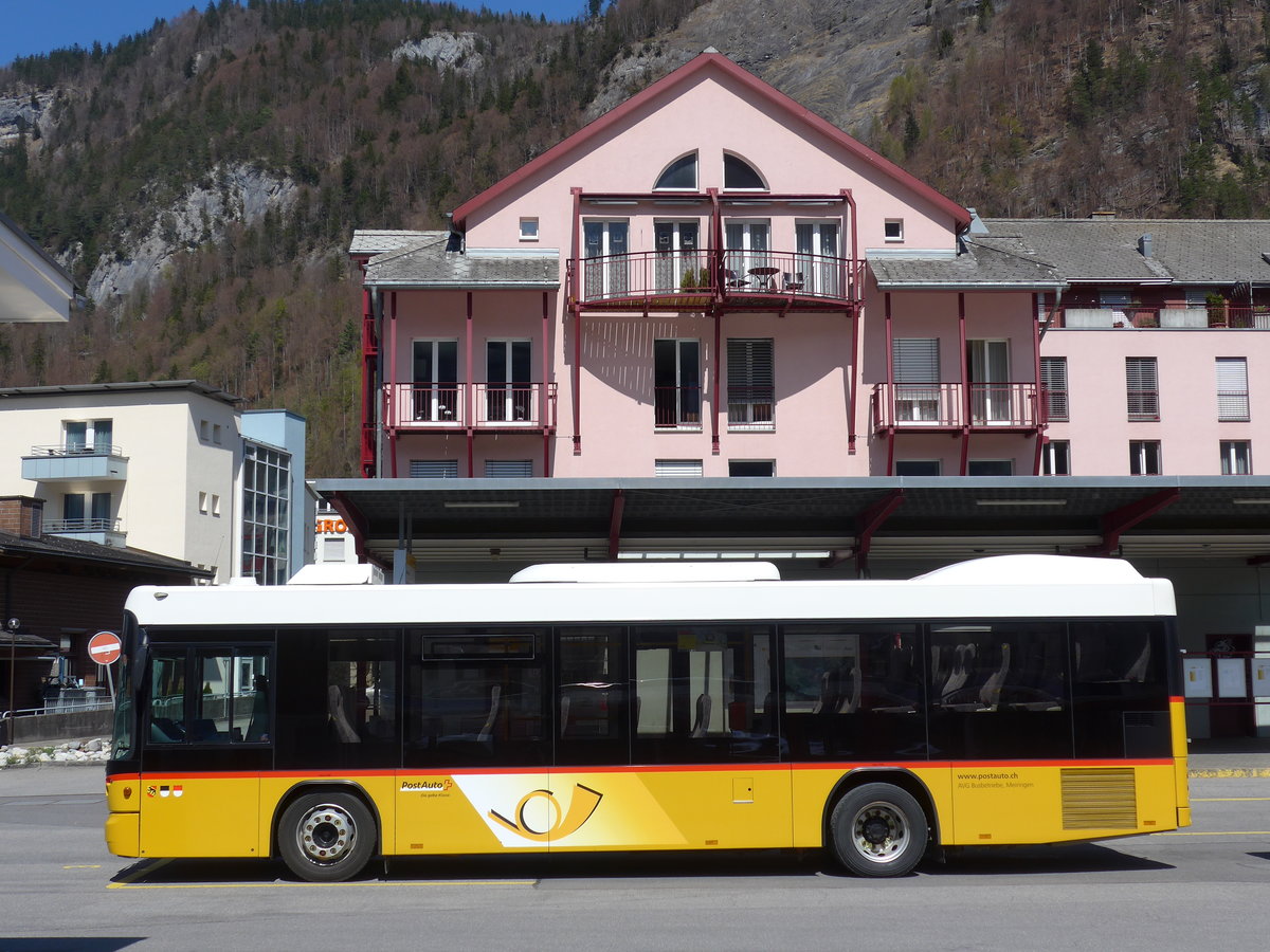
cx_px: 635
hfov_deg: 41.2
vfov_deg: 31.5
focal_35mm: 46
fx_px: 1688
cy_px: 476
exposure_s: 1/2000
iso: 80
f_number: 3.2
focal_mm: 9.5
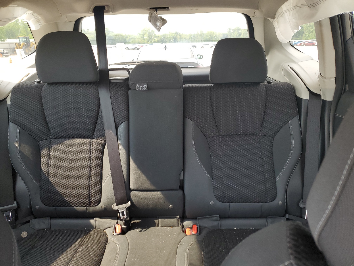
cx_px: 177
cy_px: 133
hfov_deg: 67.3
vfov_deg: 53.1
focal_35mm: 26
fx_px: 266
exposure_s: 1/120
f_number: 1.5
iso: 53
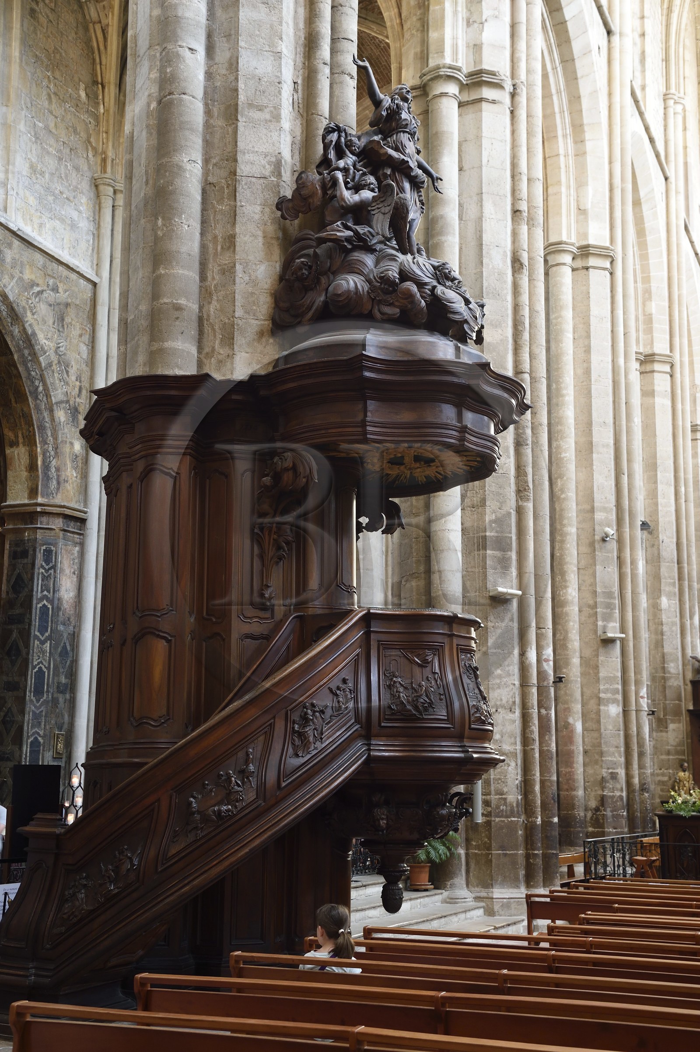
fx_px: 1314
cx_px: 350
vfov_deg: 43.6
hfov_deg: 29.8
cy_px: 526
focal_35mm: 45
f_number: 6.3
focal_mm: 45
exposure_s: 1/10
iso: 1600
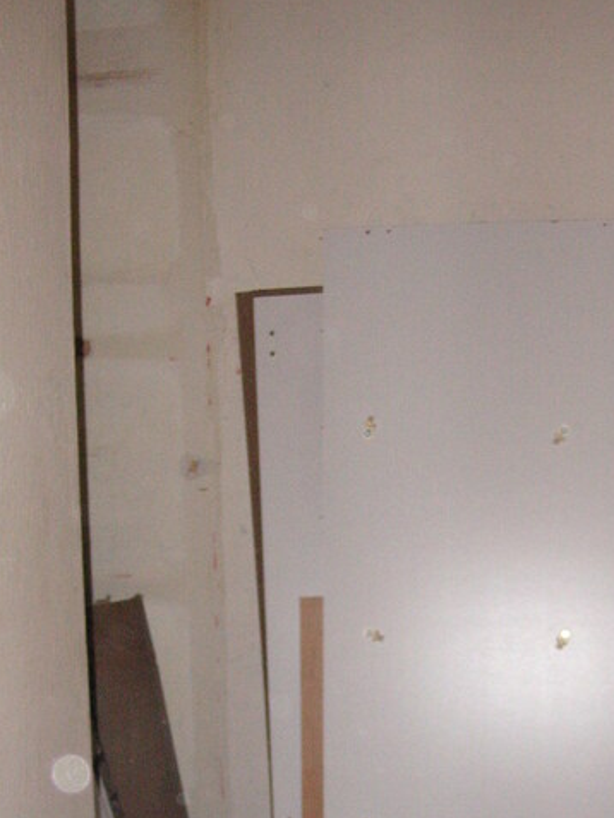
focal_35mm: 62
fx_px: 1466
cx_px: 322
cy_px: 671
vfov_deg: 30.3
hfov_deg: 23.7
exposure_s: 1/45
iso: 160
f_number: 2.8
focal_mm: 6.1
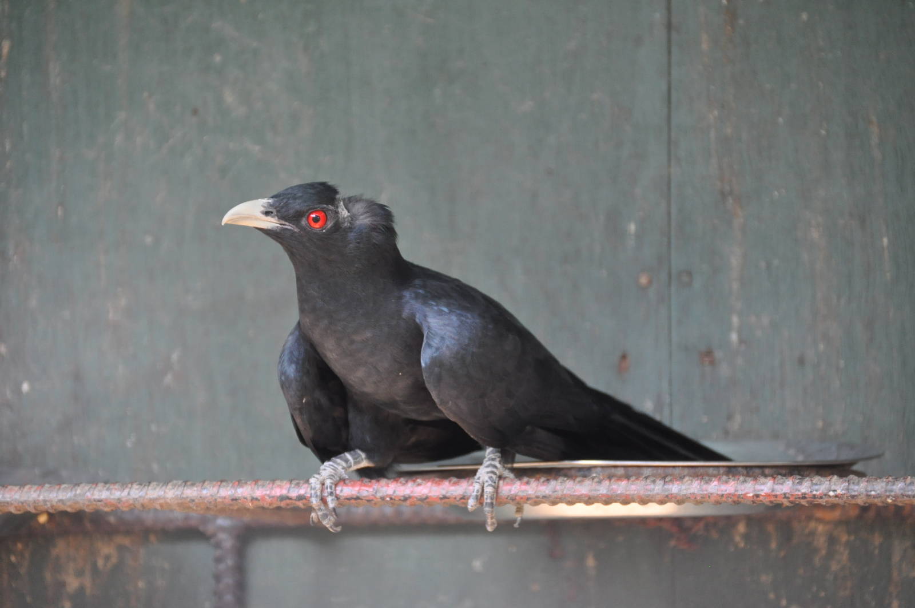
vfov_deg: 4.0
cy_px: 304
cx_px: 458
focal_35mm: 345
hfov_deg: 6.0
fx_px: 8759
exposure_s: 1/125
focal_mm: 230
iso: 1250
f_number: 5.6
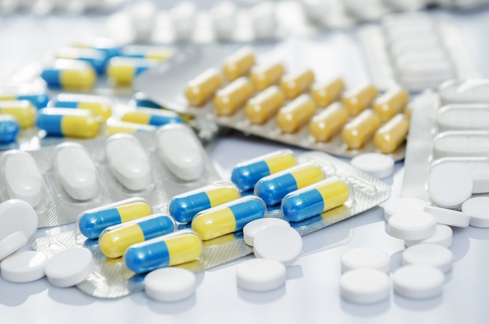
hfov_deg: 19.5
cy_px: 162
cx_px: 244
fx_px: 1423
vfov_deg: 13.0
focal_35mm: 105
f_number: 6.3
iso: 200
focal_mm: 70
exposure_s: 1/125
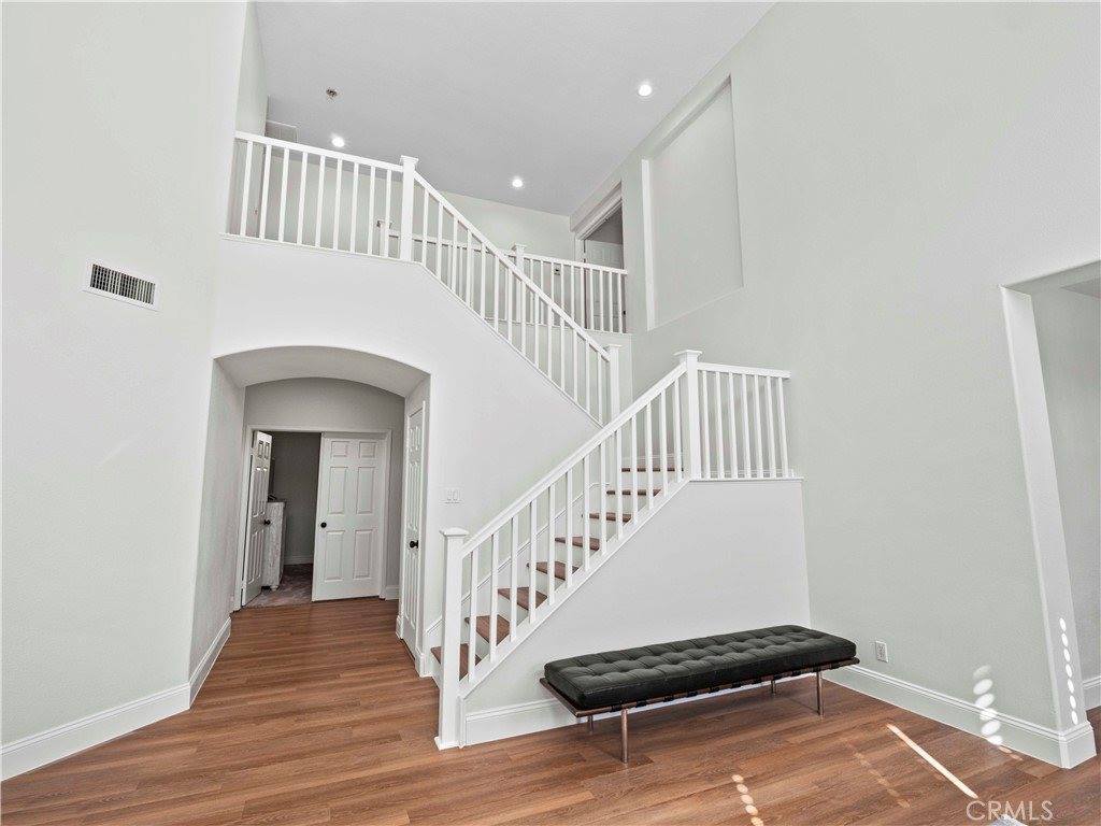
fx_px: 509
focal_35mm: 16
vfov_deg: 78.1
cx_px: 550
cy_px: 413
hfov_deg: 94.5
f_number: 9
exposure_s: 1/8
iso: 200
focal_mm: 8
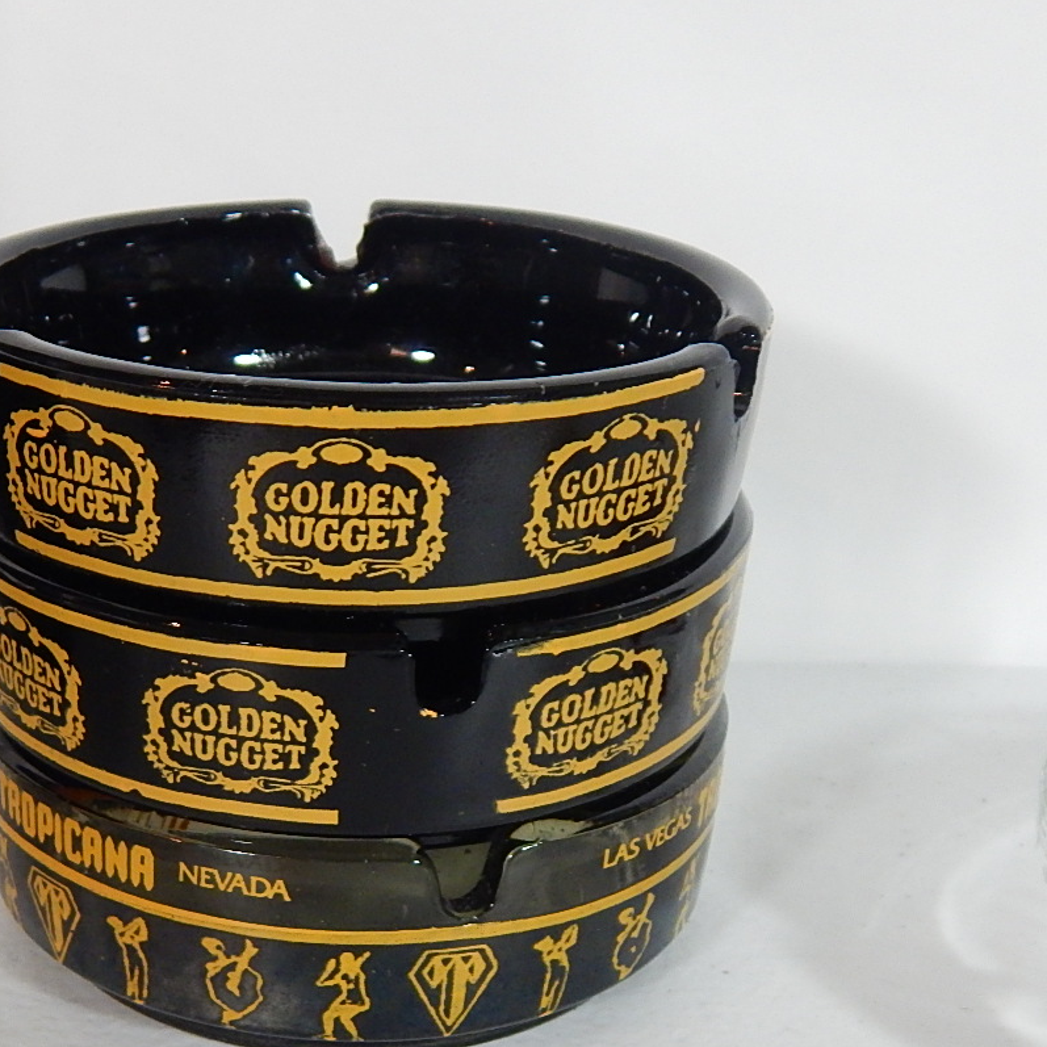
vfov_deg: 30.6
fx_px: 1882
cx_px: 332
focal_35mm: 55
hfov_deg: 30.8
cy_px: 775
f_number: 3.2
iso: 400
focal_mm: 5.6
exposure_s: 1/40
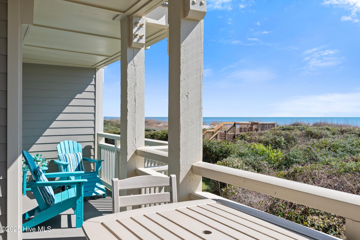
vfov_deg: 43.6
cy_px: 120
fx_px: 300
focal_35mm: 30
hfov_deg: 61.9
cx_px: 180
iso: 100
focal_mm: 20
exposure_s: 1/160
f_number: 6.3
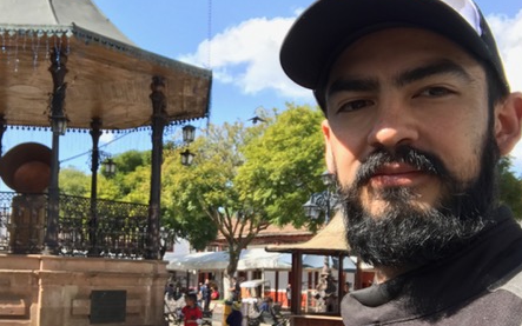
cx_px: 217
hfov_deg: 40.9
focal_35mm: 49
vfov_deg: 26.2
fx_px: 697
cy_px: 212
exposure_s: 1/243
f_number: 2.2
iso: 25
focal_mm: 2.87
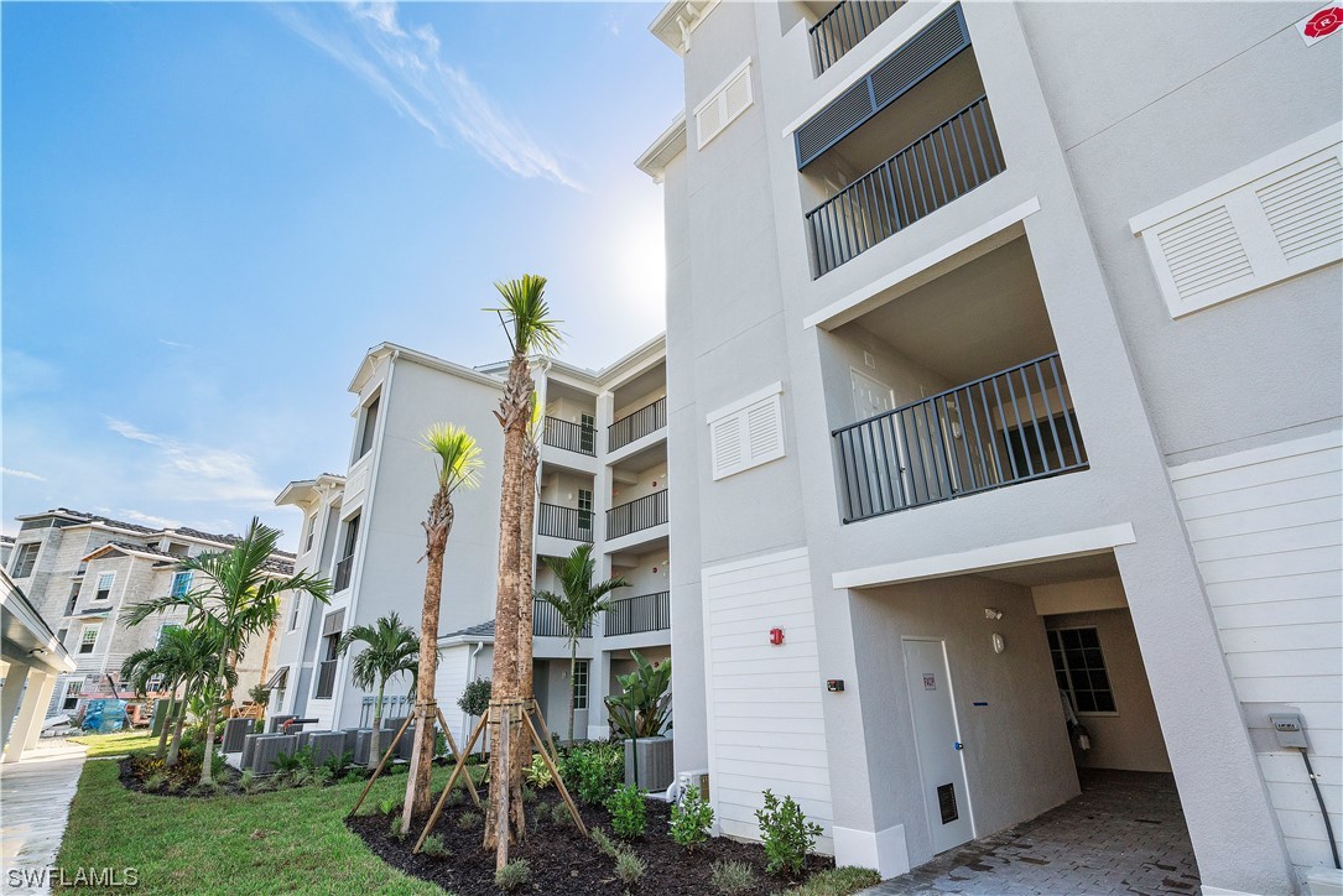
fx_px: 672
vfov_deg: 67.4
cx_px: 672
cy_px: 448
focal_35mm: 18
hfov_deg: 90.0
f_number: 11
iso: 1000
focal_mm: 18
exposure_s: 1/1500
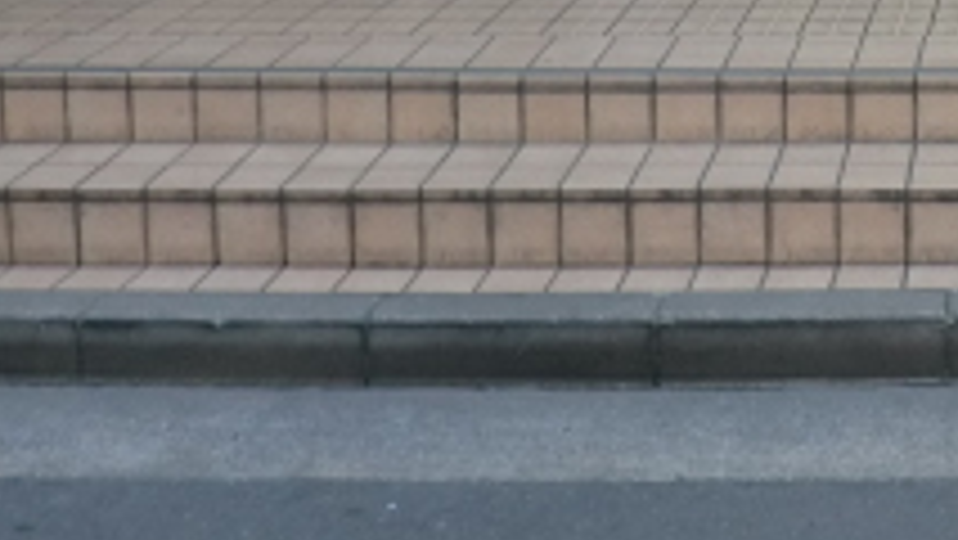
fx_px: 2160
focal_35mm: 85
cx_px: 1048
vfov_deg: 13.8
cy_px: -135
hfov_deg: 23.5
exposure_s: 1/100
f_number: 2.8
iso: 50
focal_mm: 4.7
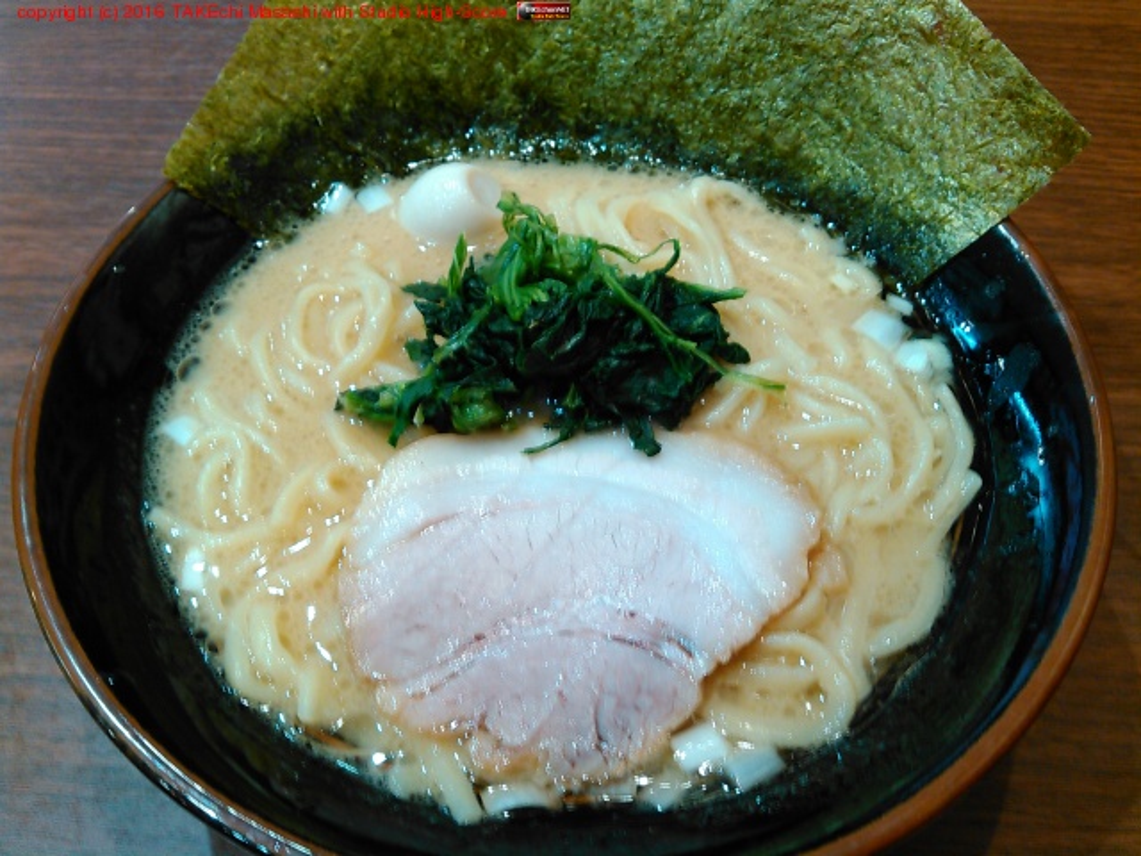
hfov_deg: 60.0
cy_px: 428
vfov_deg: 46.8
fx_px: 989
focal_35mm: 30
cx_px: 570
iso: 160
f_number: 2.4
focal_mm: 4
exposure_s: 1/15.1
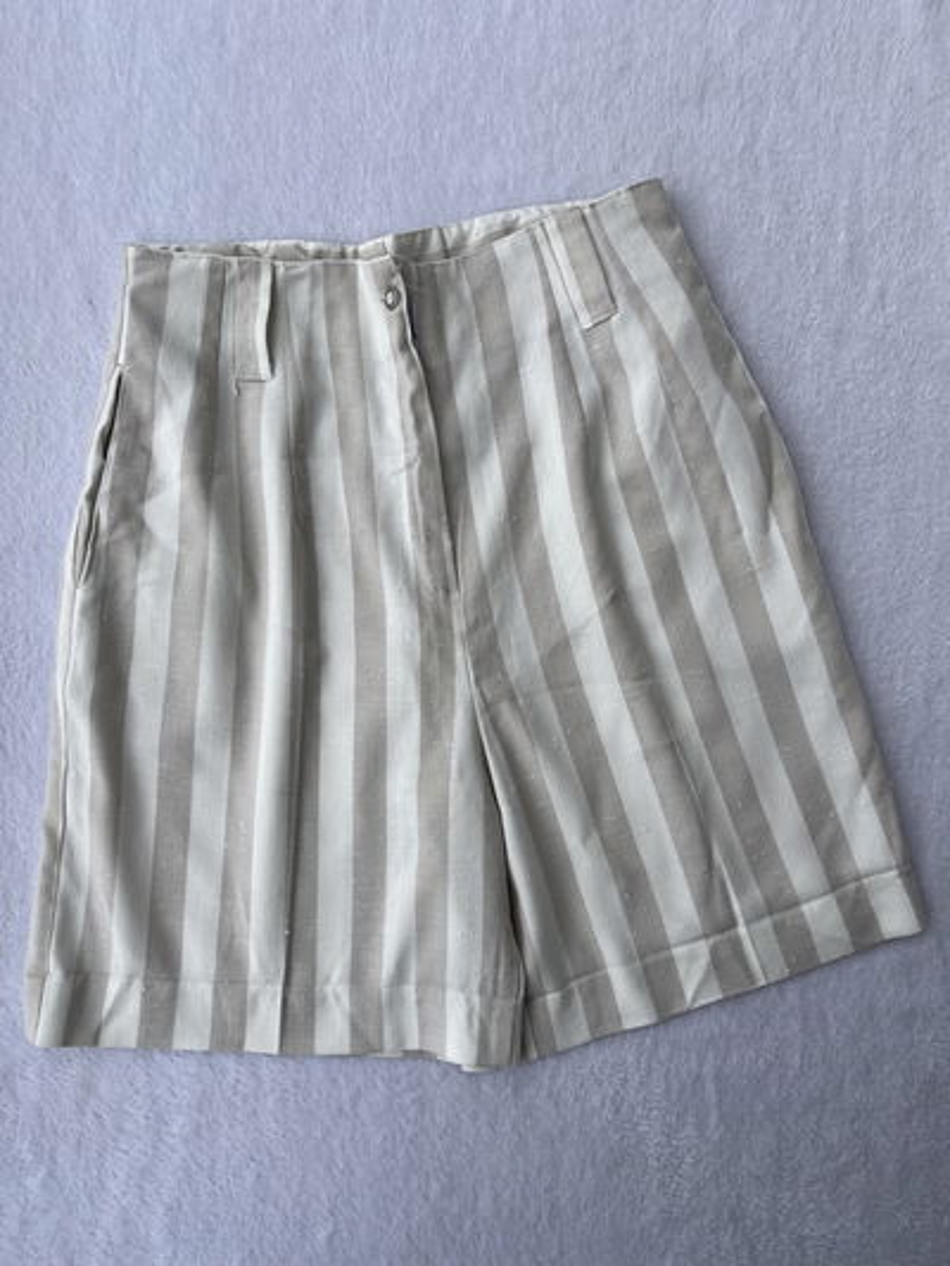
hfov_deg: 53.1
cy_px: 633
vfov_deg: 67.3
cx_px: 475
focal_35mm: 26
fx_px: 951
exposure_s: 1/3623
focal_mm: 5.1
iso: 50
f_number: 1.6
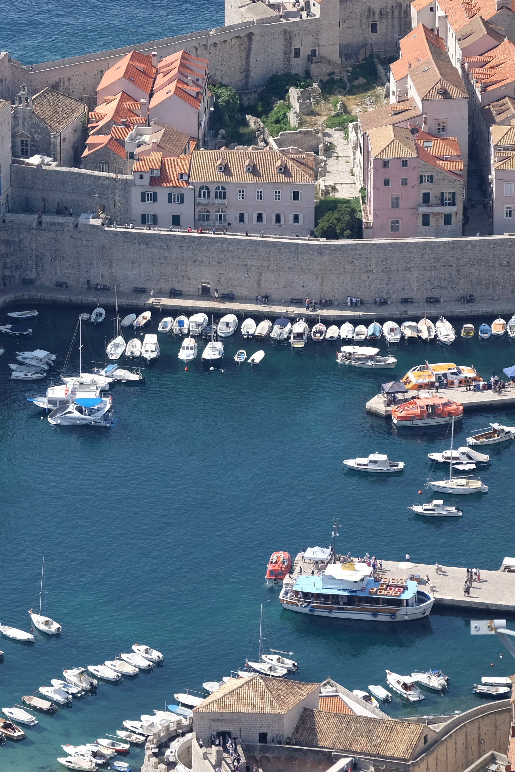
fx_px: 7380
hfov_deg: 4.0
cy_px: 398
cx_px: -91
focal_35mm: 344
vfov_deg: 6.0
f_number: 6.4
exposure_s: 1/400
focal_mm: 134.4
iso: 200
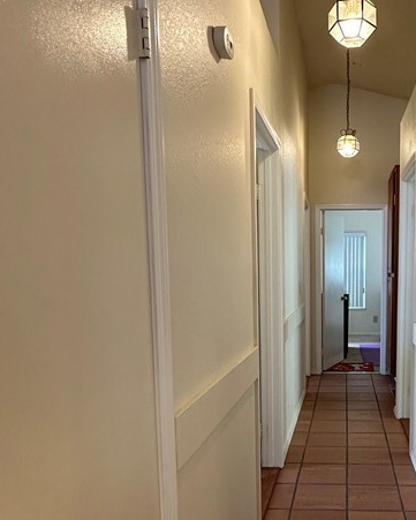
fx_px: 477
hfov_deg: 45.0
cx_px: 328
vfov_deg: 56.4
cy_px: 327
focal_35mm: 31
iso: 250
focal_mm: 2.22
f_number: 2.2
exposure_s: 1/60
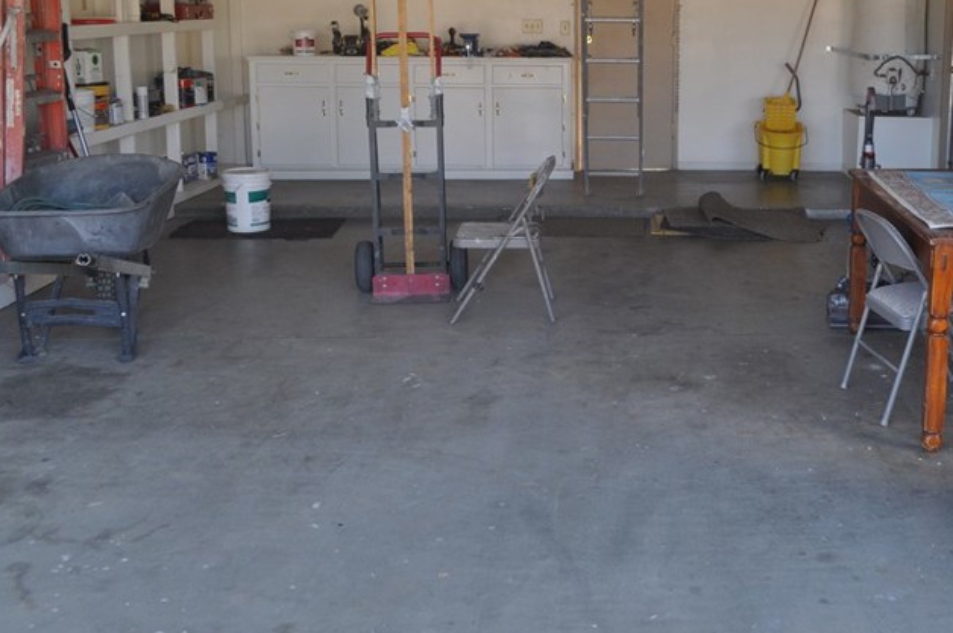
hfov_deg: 42.9
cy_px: 211
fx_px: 1163
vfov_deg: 30.2
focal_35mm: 44
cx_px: 736
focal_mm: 18
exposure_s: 1/125
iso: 400
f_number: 5.6
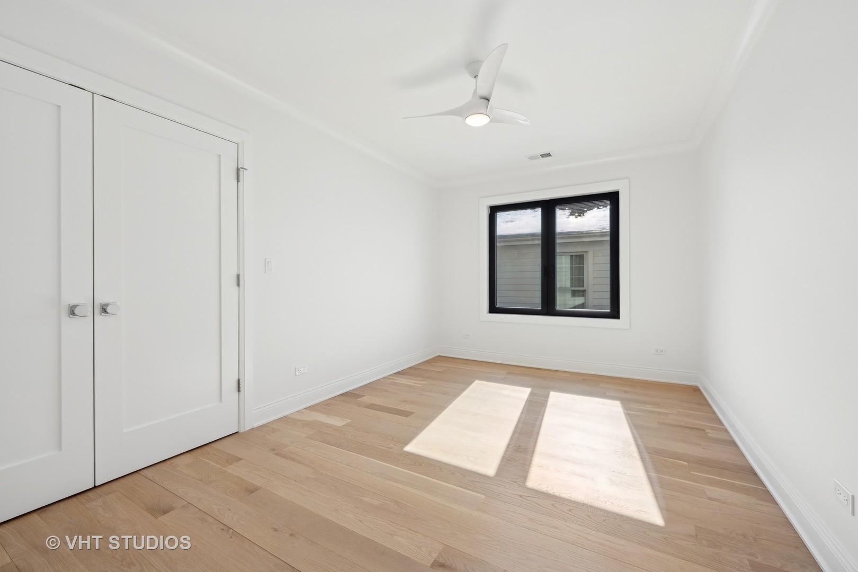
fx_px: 334
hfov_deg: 104.3
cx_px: 429
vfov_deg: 81.2
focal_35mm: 14
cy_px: 286
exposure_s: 1/60
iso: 200
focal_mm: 14
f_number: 9.5
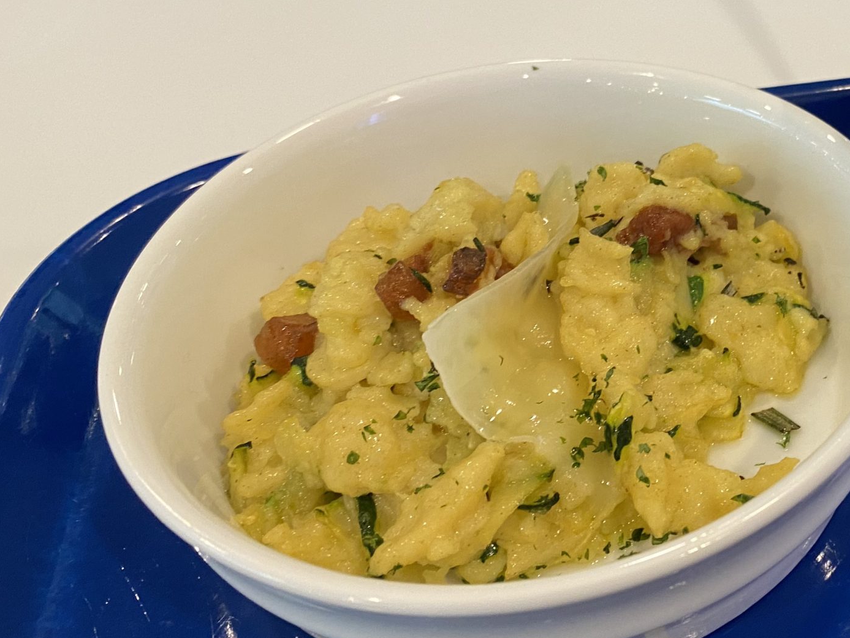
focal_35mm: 48
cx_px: 753
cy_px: 244
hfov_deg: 37.3
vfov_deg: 30.2
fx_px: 1179
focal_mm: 4.25
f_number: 1.8
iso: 160
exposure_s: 1/60
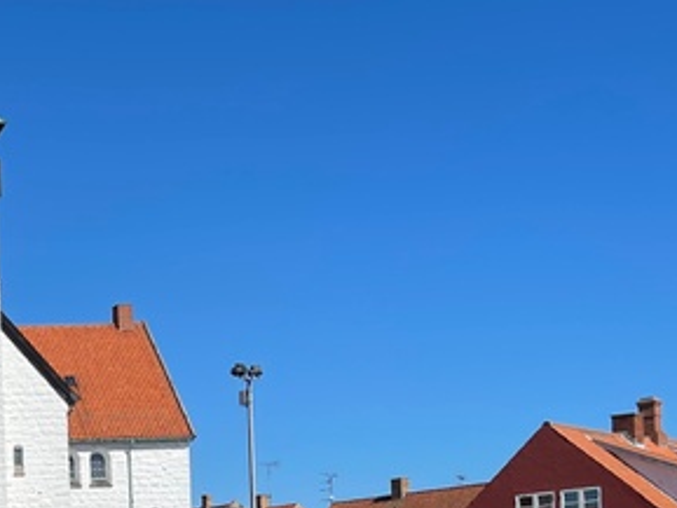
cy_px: 658
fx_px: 1409
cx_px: -230
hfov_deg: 23.5
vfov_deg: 19.0
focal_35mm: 72
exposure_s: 1/5917
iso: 32
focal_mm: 5.1
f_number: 1.6
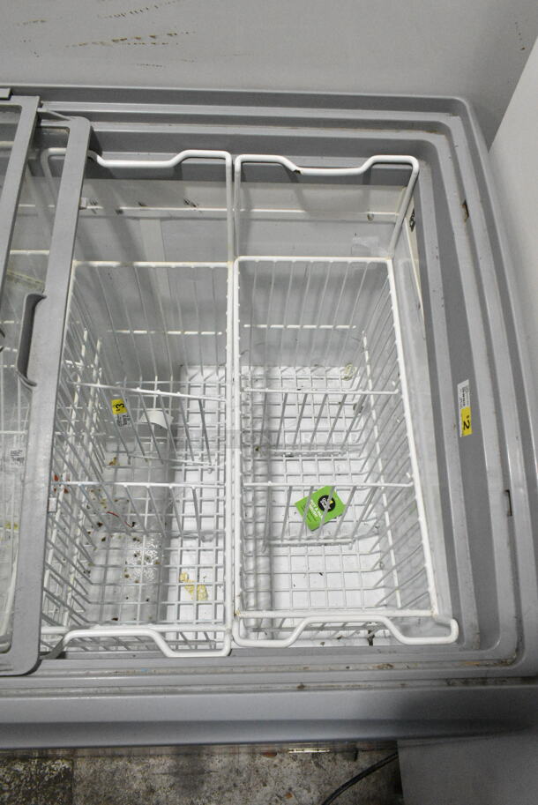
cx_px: 269
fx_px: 604
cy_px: 402
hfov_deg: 48.0
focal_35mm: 27
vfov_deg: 67.3
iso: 6400
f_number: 11
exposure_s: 1/500
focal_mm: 18
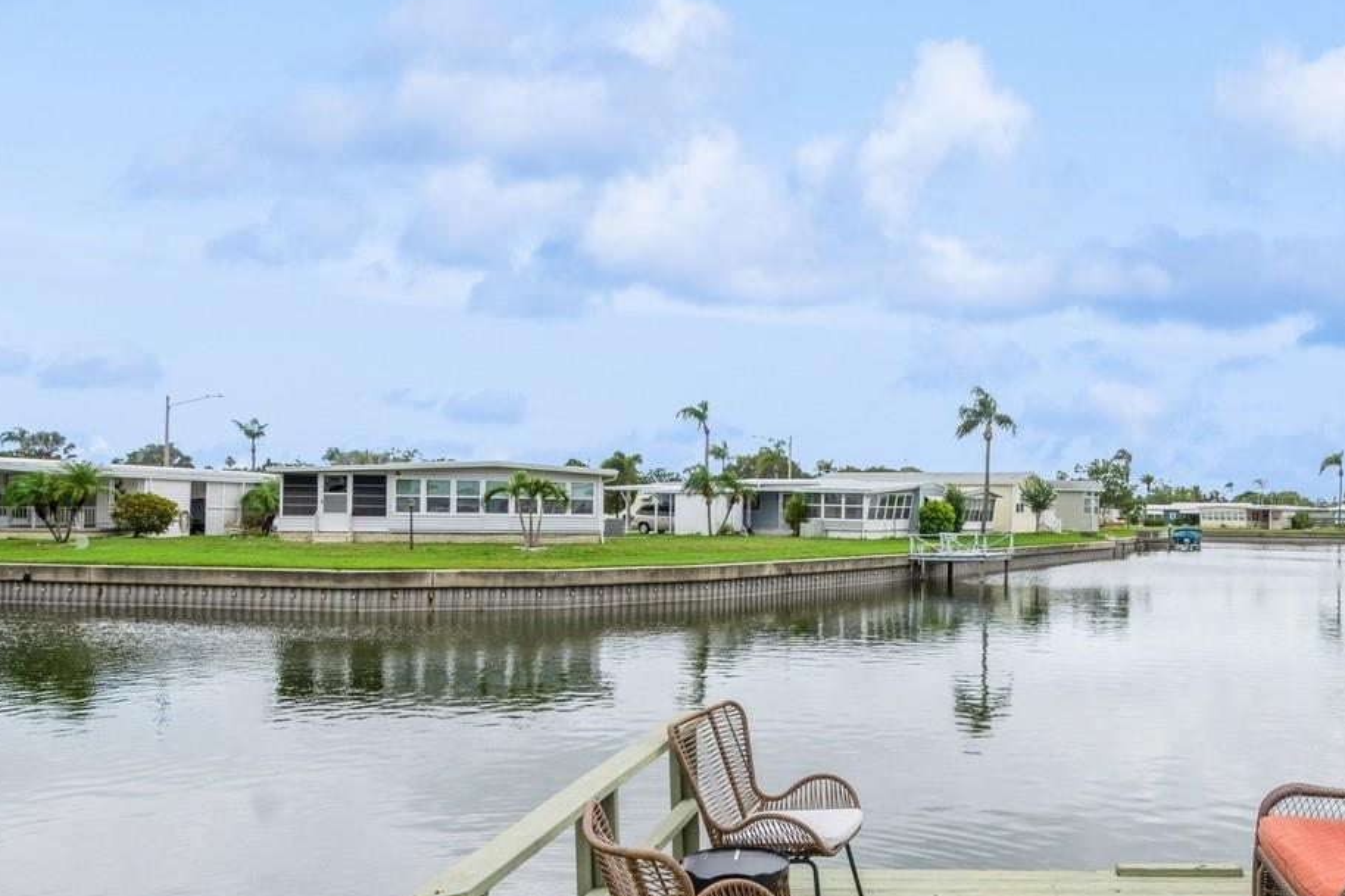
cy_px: 525
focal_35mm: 29
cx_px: 955
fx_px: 1079
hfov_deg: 61.4
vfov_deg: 44.9
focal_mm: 11
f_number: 8
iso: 200
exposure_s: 1/320
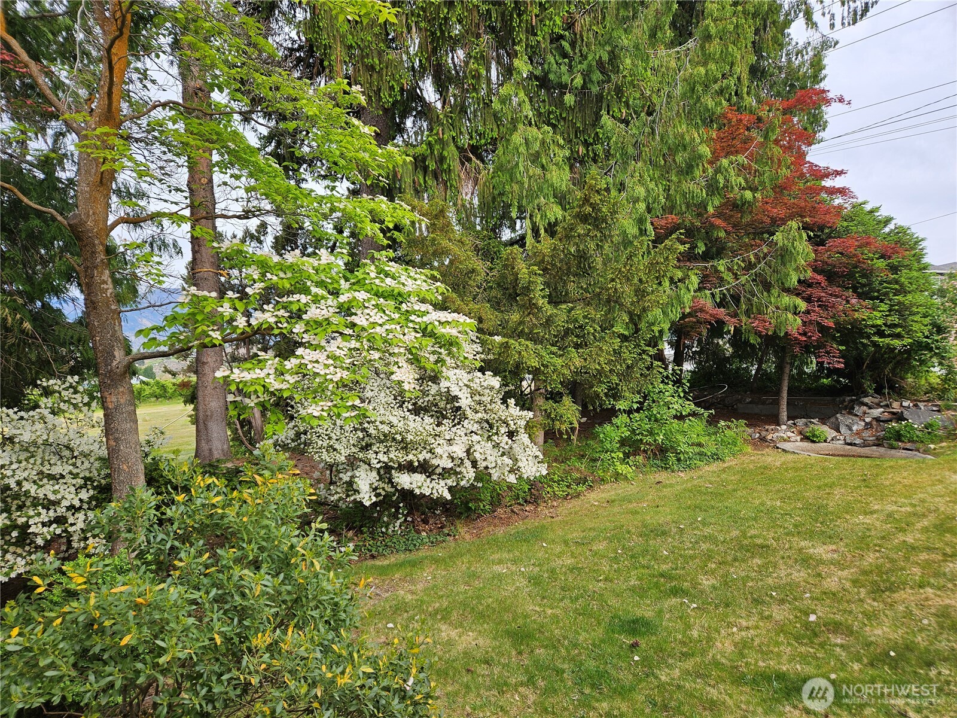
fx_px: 636
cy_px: 359
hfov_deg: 73.9
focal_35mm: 23
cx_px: 478
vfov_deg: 58.9
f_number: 1.8
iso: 25
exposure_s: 1/474
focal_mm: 5.4
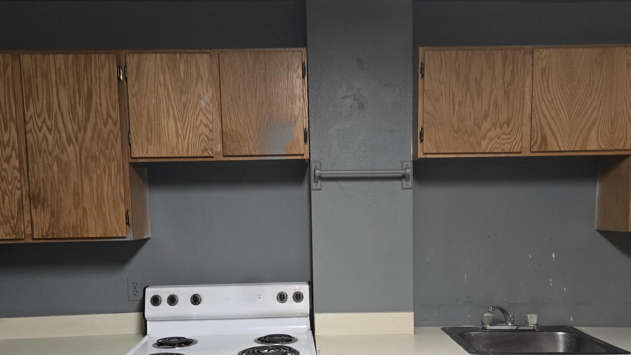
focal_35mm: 36
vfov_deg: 32.1
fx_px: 602
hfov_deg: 55.3
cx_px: 330
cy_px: 277
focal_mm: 5.4
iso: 320
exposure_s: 1/30
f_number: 1.8
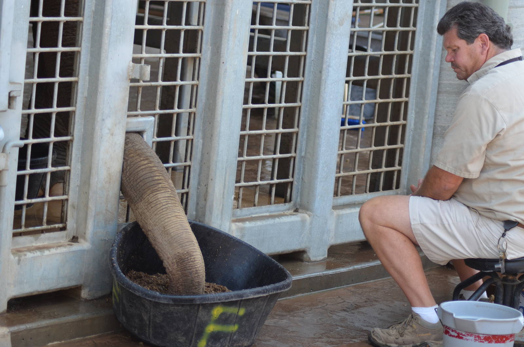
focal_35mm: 105
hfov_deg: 19.5
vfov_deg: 13.0
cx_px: 262
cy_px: 174
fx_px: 1525
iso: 400
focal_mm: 70
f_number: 4.5
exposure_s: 1/320
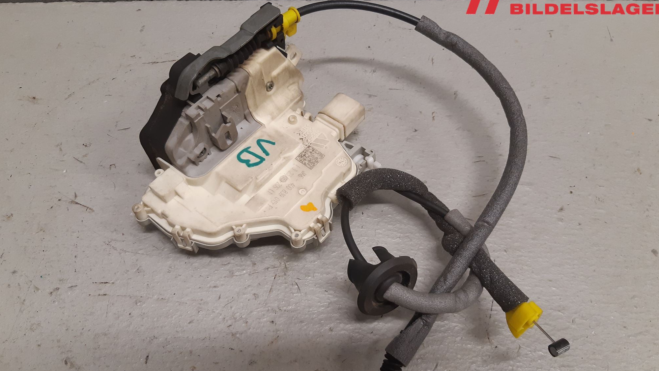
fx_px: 507
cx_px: 331
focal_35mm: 29
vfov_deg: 40.1
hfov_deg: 66.1
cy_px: 212
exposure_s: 1/50
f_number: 1.7
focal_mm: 3.93
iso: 125
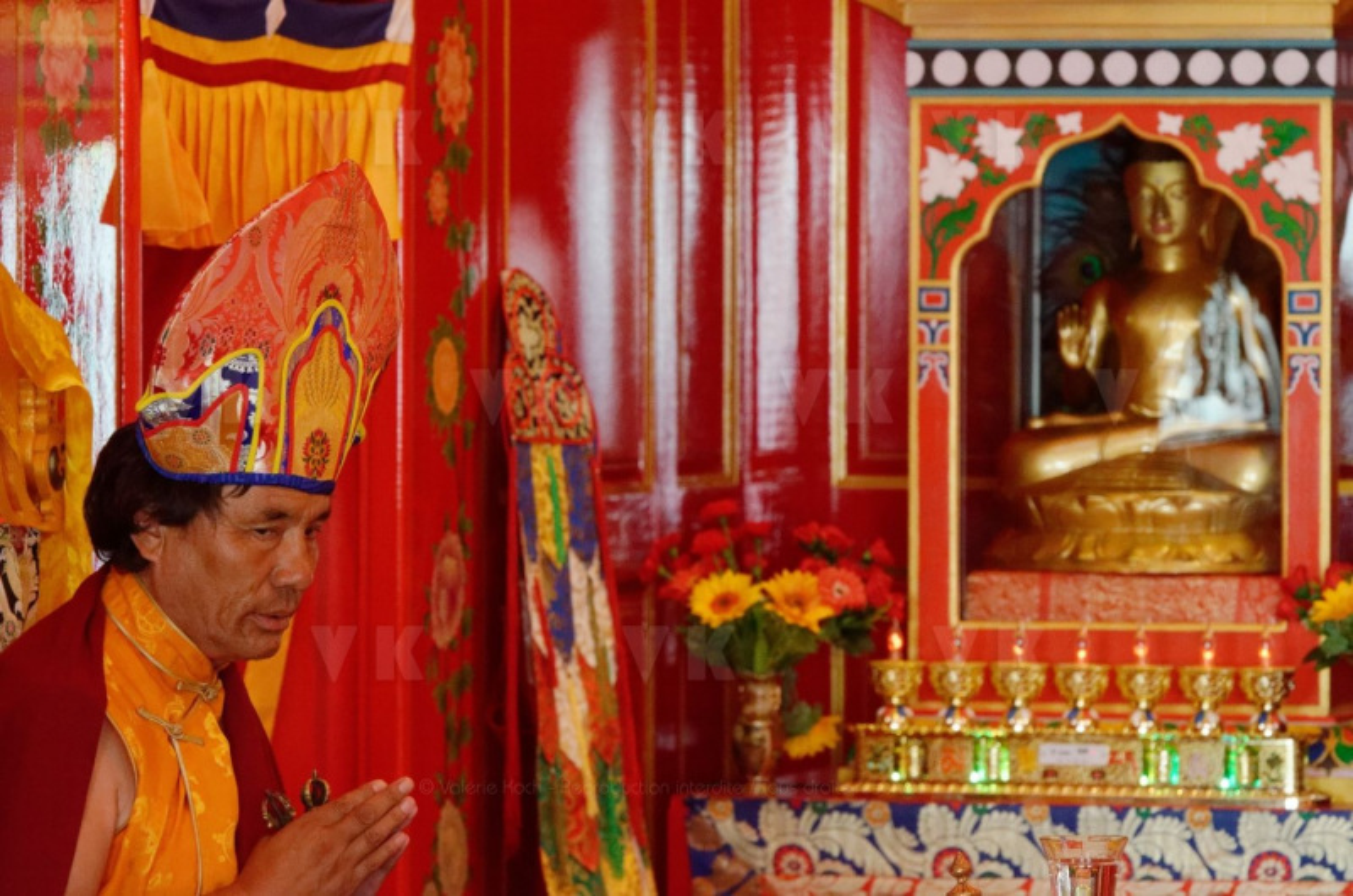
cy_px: 448
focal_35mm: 232
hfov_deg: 8.9
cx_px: 676
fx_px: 8721
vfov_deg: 5.9
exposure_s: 1/160
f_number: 6.3
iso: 2000
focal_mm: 155
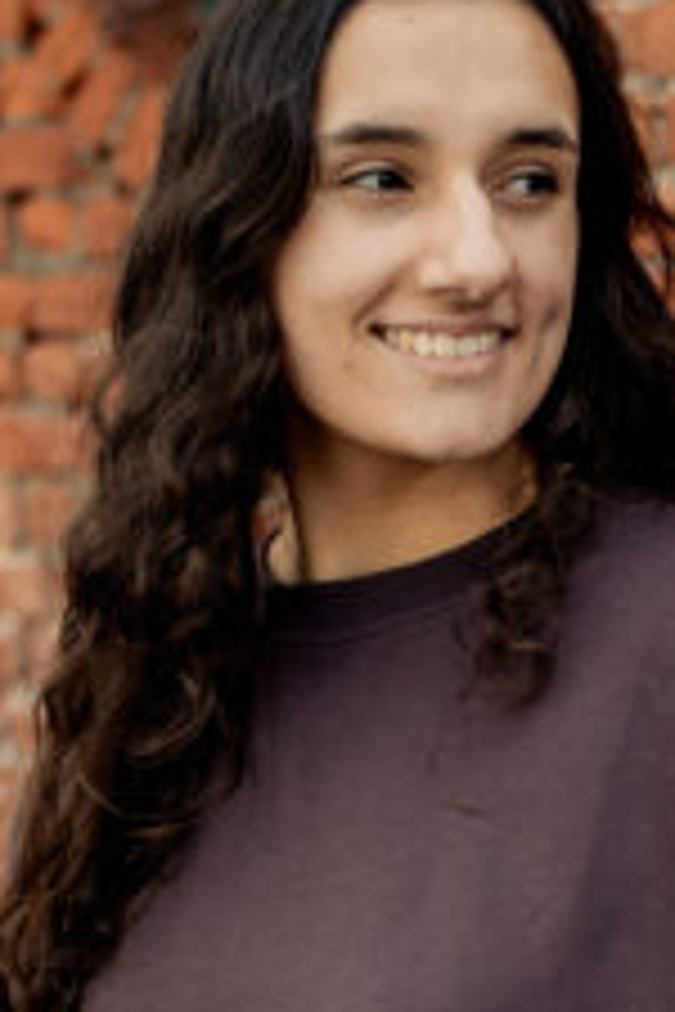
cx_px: 459
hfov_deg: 12.7
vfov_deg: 18.8
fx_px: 3037
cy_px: 762
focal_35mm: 108
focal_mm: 50
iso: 125
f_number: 2.5
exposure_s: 1/800
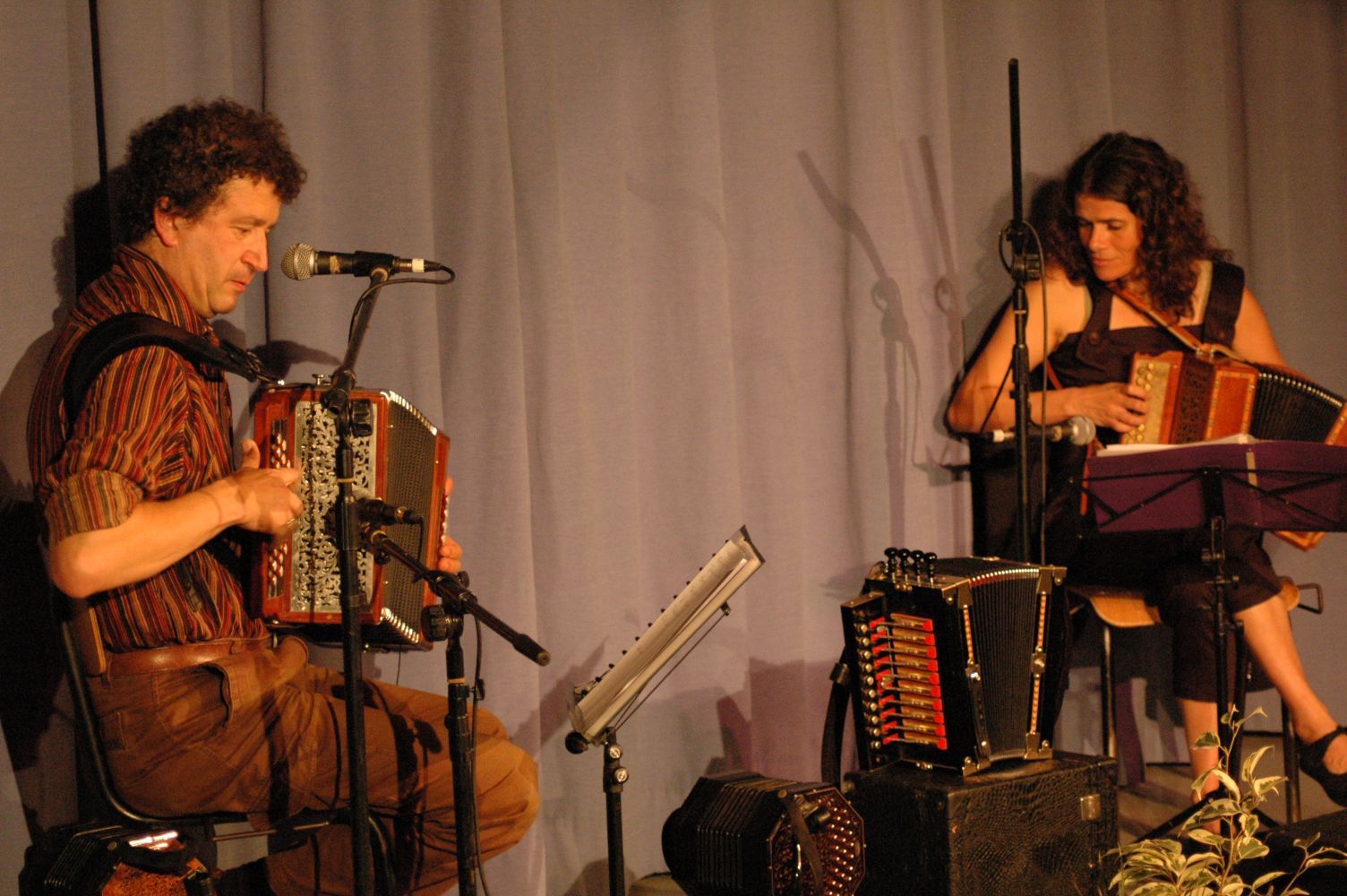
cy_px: 448
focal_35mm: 105
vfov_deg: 13.0
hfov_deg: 19.5
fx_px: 3925
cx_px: 674
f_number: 4
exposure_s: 1/13
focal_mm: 70
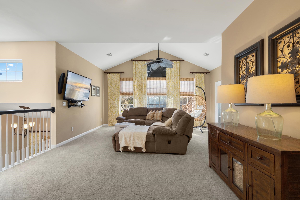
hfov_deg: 96.7
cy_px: 100
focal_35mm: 16
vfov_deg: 73.8
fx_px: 133
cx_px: 150
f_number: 8
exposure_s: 1/15
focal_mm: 16
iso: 640
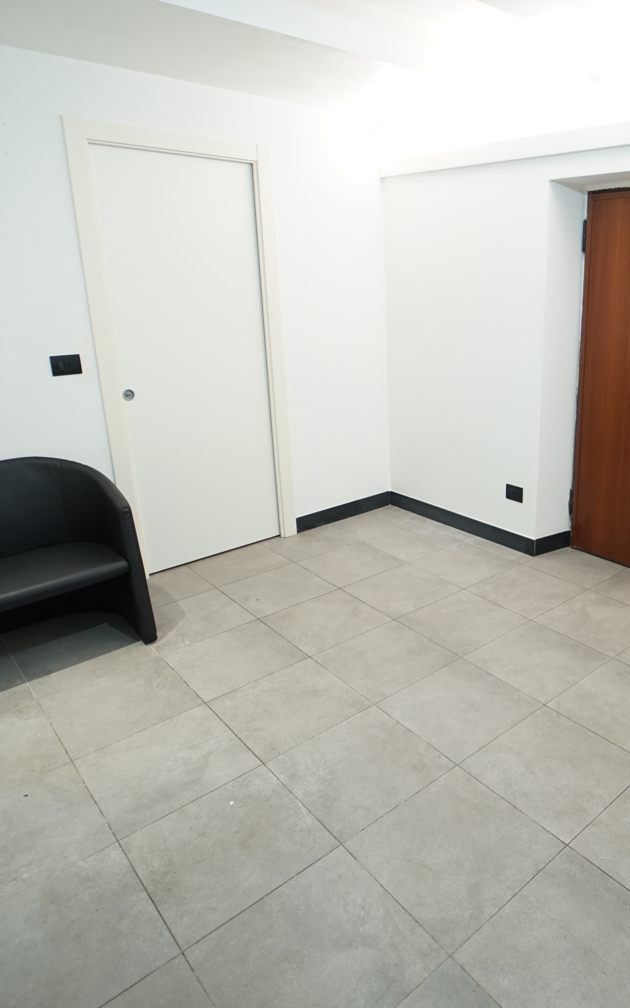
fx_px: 632
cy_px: 472
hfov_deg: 50.8
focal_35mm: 23
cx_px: 471
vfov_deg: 77.1
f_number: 2.8
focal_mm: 14
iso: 640
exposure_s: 1/60
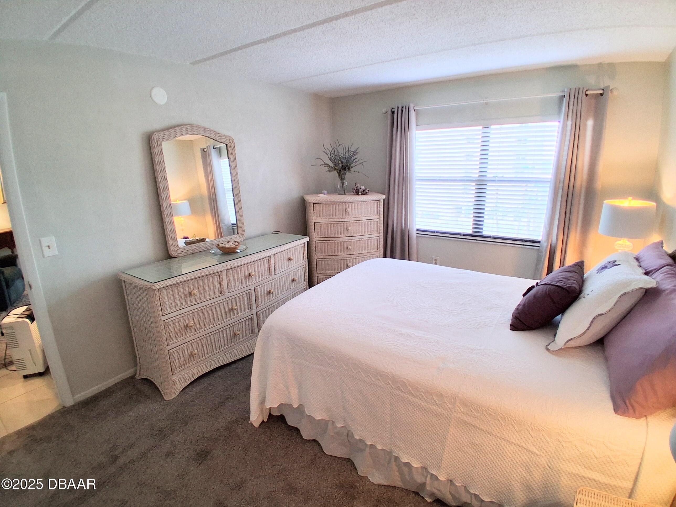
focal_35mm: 17
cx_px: 338
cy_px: 254
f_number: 2.2
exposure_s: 1/60
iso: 100
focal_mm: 1.4
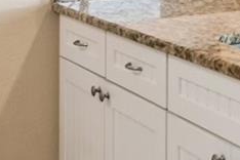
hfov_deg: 14.0
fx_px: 773
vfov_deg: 11.3
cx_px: 518
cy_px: -81
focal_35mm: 116
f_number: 8
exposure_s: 1/60
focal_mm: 17
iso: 400
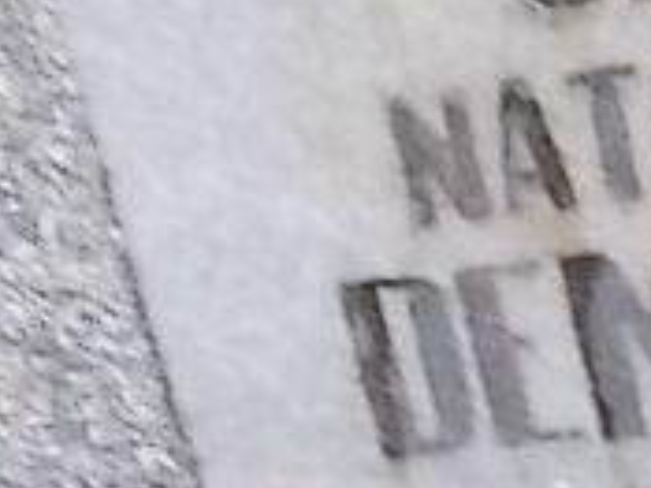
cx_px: 911
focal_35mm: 110
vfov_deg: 13.4
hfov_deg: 16.6
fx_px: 2067
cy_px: 373
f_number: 3.4
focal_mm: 5.3
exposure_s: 1/25
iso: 160
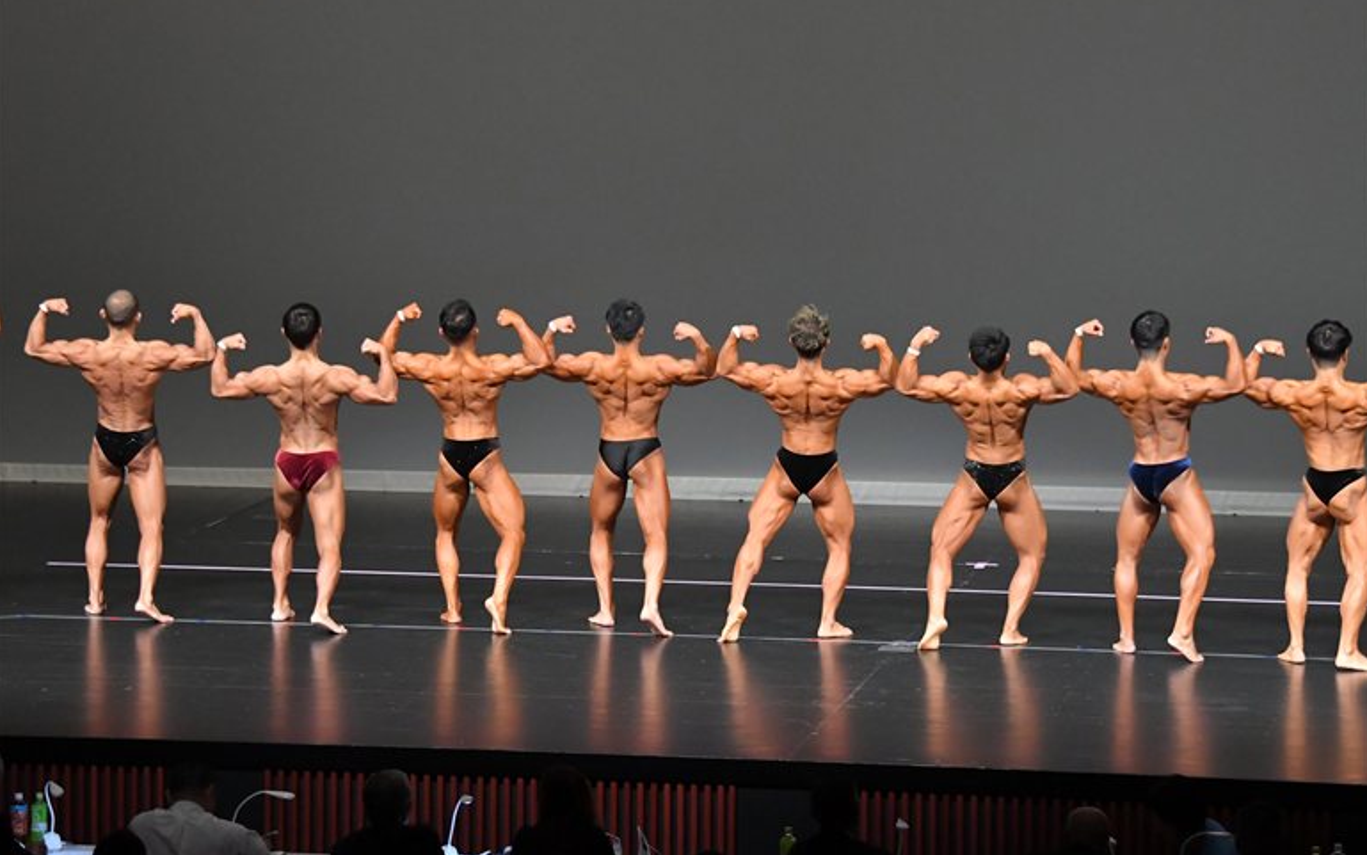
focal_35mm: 154
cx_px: 685
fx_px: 5739
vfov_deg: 8.5
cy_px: 407
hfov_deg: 13.6
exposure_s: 1/400
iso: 5000
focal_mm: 100
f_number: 5.6
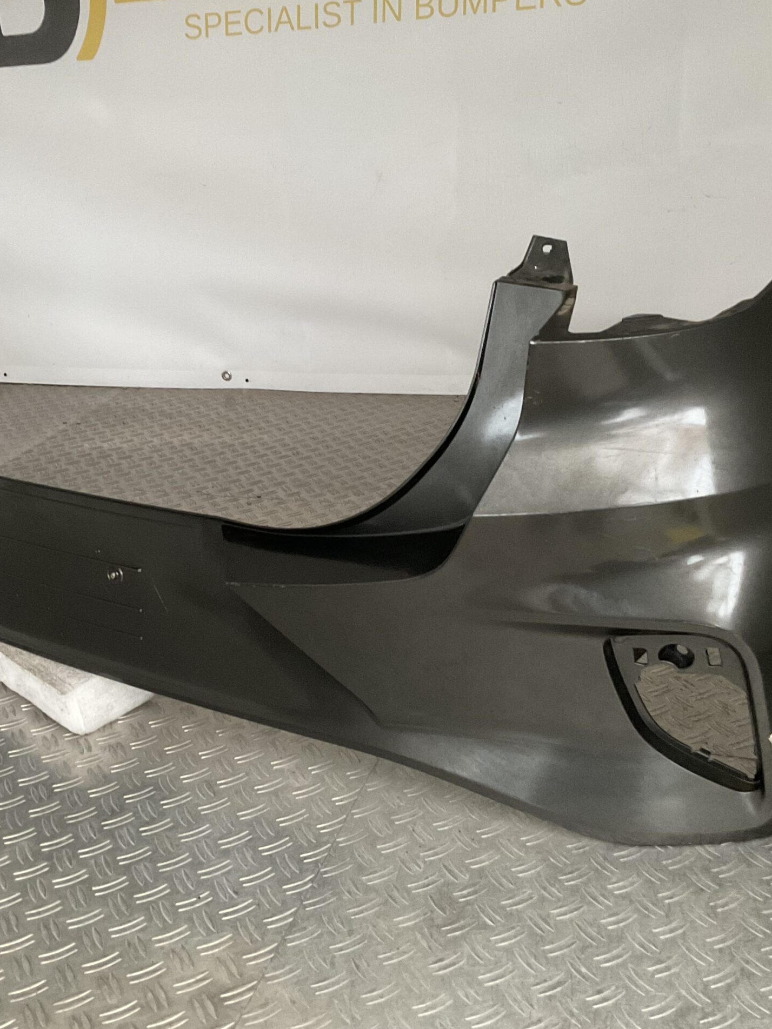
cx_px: 349
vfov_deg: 47.9
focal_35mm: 39
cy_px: 516
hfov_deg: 36.8
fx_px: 1160
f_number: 1.8
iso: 250
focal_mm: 3
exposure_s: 1/60
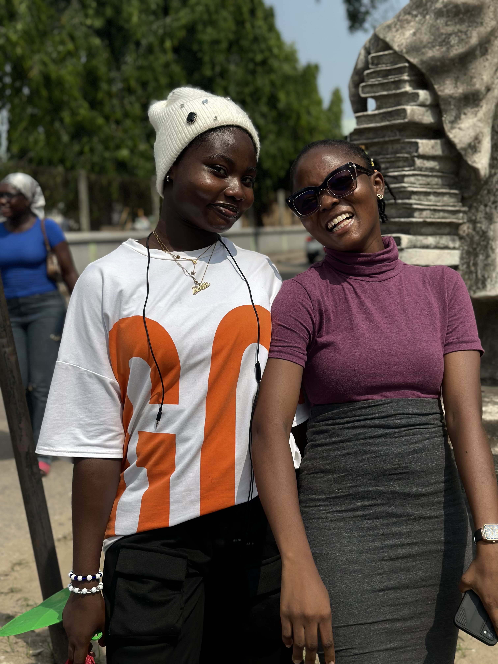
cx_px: 249
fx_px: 921
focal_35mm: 48
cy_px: 332
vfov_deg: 39.7
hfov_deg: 30.3
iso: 80
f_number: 1.78
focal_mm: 6.86
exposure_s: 1/9804
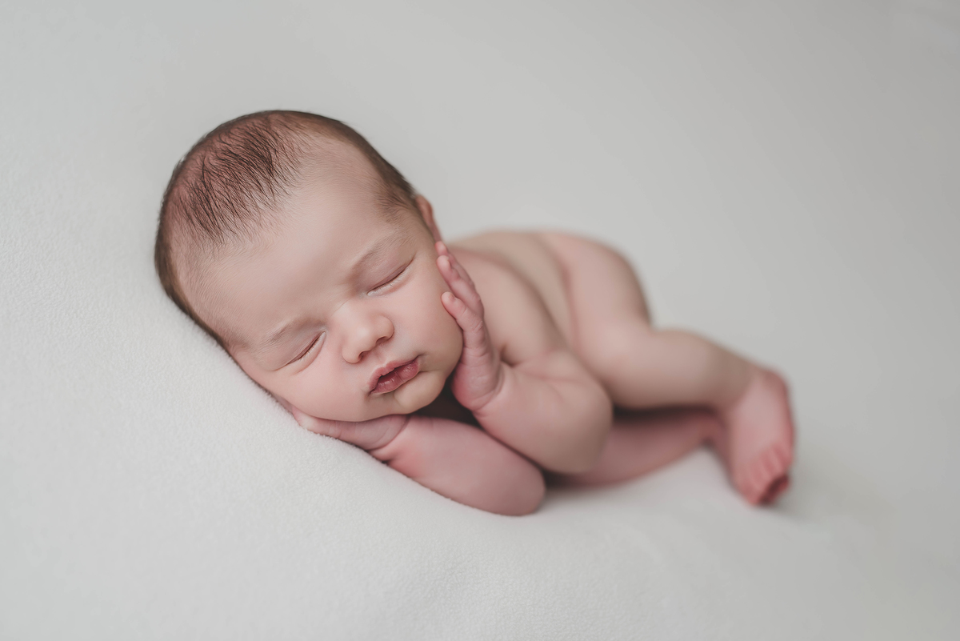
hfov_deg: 39.6
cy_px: 320
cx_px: 480
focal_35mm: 50
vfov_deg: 27.0
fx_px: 1334
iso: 100
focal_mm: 50
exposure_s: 1/160
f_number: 2.5
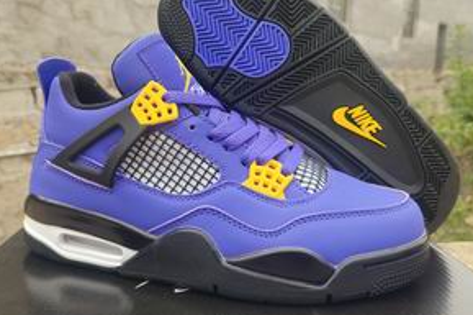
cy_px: 135
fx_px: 381
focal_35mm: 29
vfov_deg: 44.7
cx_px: 226
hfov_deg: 63.7
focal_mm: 5.4
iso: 20
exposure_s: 1/100
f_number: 1.8
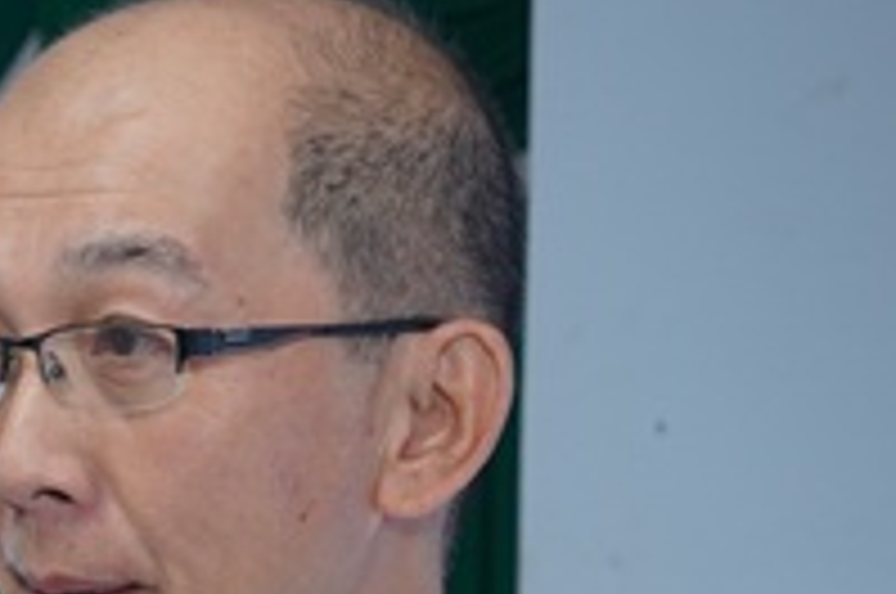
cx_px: -554
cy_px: 1091
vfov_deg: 7.8
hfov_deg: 11.5
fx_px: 4199
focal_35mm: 169
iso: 800
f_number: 5.6
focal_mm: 42
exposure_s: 1/60
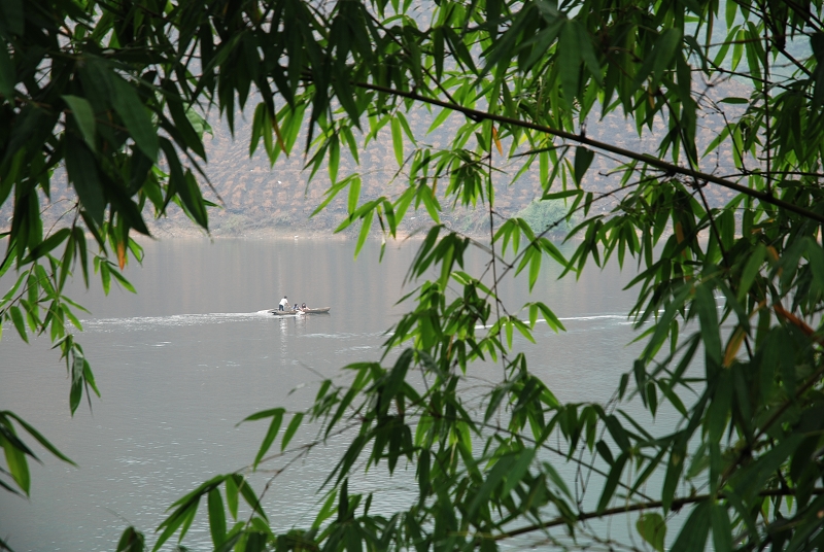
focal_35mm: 105
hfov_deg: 19.4
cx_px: 412
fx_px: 2407
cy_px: 276
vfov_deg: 13.1
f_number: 4.5
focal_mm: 70
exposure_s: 1/60
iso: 100
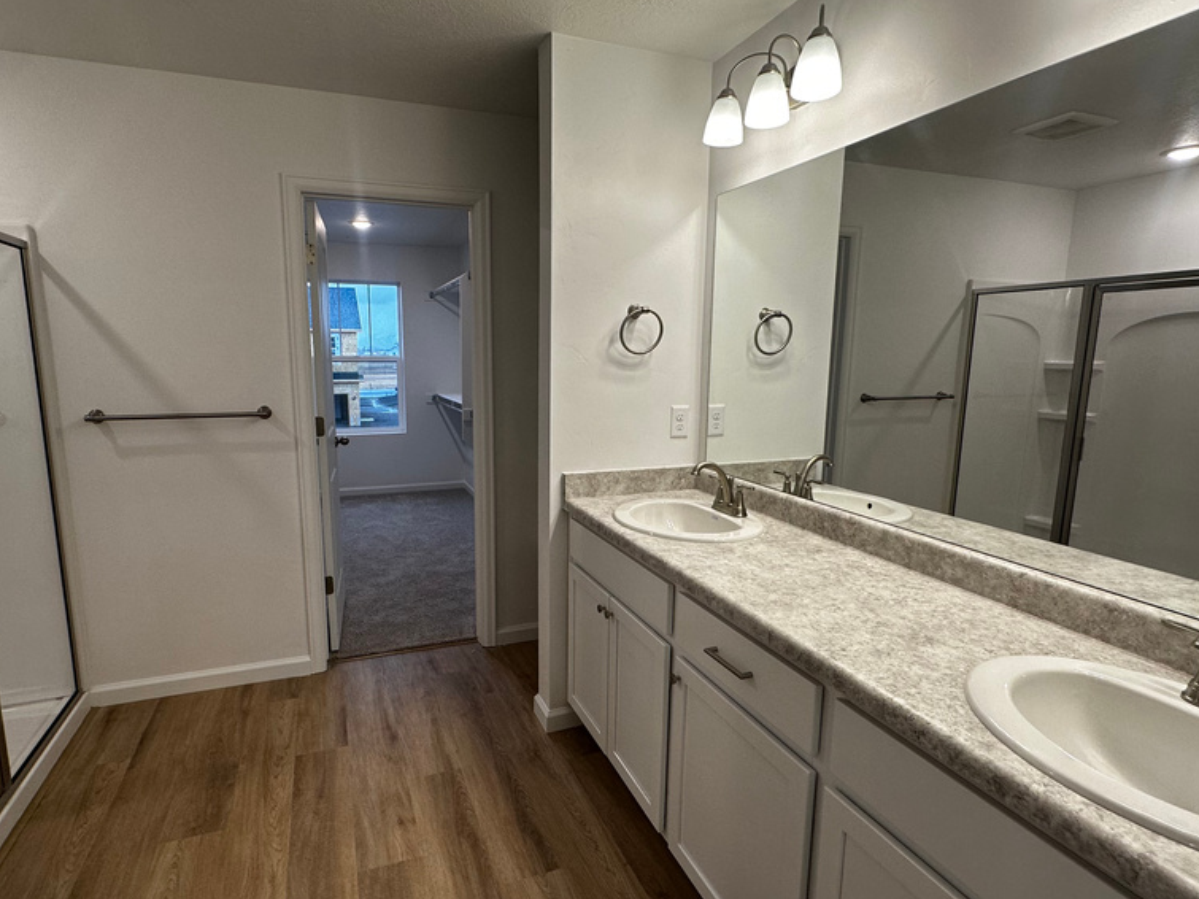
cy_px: 456
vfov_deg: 68.7
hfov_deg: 84.6
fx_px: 658
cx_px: 561
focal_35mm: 19
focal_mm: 2.22
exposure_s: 1/120
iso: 100
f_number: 2.2
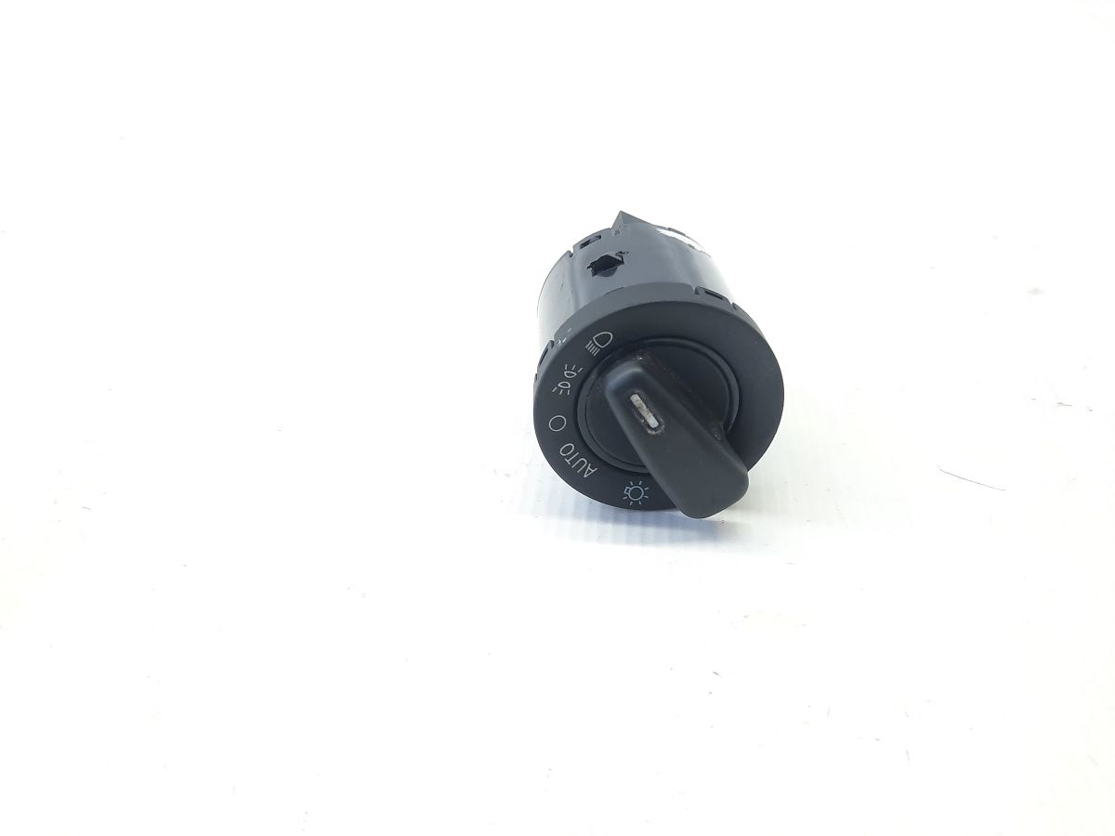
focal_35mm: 25
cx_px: 558
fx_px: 805
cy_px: 418
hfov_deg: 69.4
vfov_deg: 54.9
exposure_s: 1/50
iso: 125
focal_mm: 4.6
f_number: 2
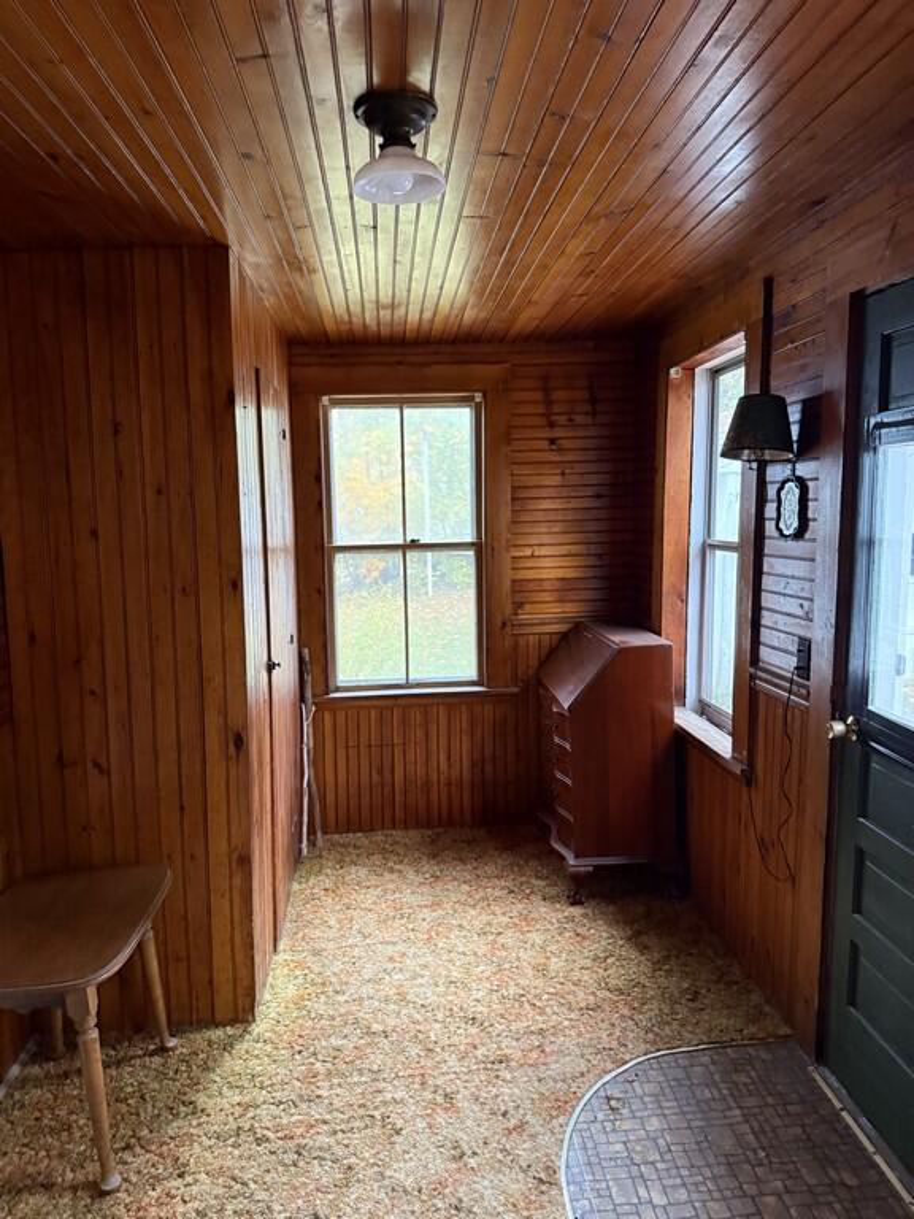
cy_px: 610
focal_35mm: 24
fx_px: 845
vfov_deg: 71.6
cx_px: 457
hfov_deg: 56.8
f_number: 1.78
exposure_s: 1/60
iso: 640
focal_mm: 6.76
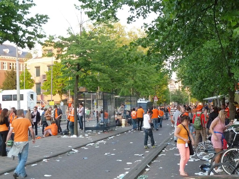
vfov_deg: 23.3
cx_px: 120
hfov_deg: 30.7
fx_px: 435
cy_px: 90
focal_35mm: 63
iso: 640
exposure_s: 1/160
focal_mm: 10.3
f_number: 4
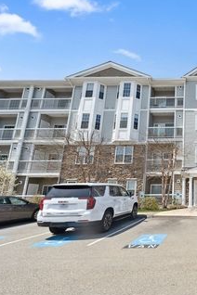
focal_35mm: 22
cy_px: 151
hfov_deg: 45.9
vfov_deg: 78.6
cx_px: 206
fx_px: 181
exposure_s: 1/320
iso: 100
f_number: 8
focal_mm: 14
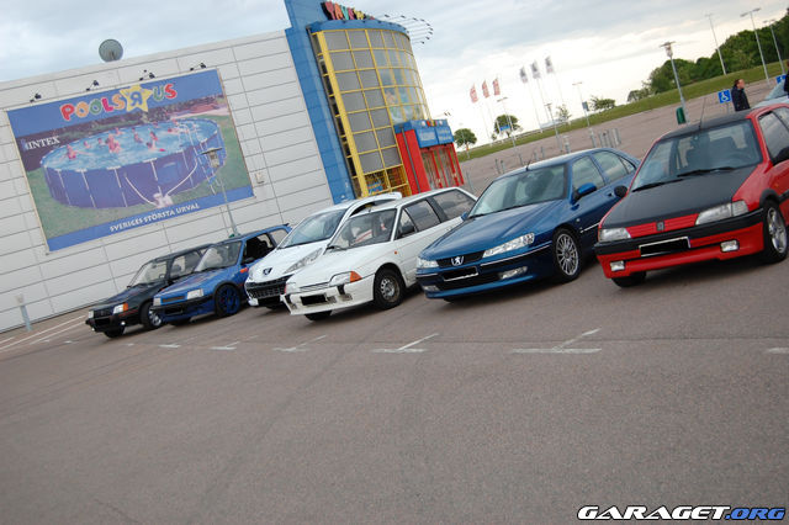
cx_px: 394
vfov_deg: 29.8
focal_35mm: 45
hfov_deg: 43.6
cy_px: 262
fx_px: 986
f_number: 5
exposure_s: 1/100
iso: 400
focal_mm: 30
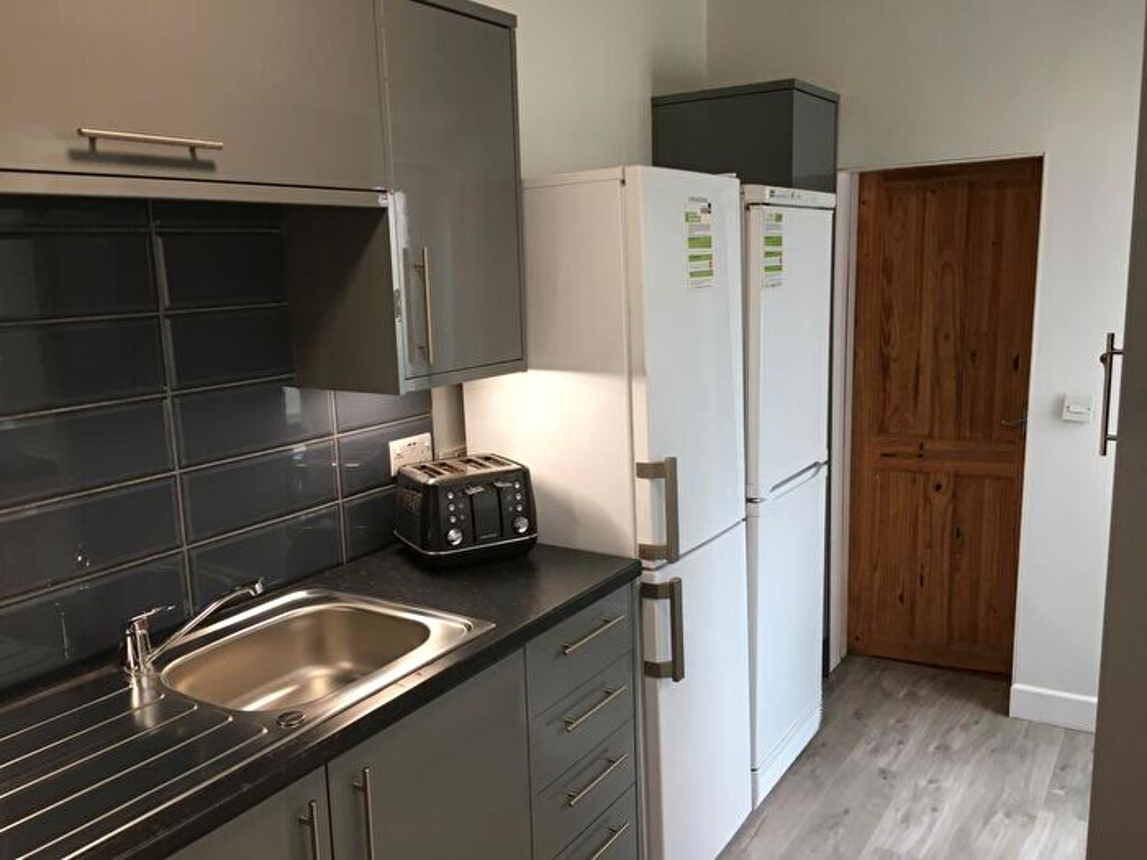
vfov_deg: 48.2
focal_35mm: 29
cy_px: 430
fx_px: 961
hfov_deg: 61.7
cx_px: 574
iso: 80
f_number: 2.2
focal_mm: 4.15
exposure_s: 1/33
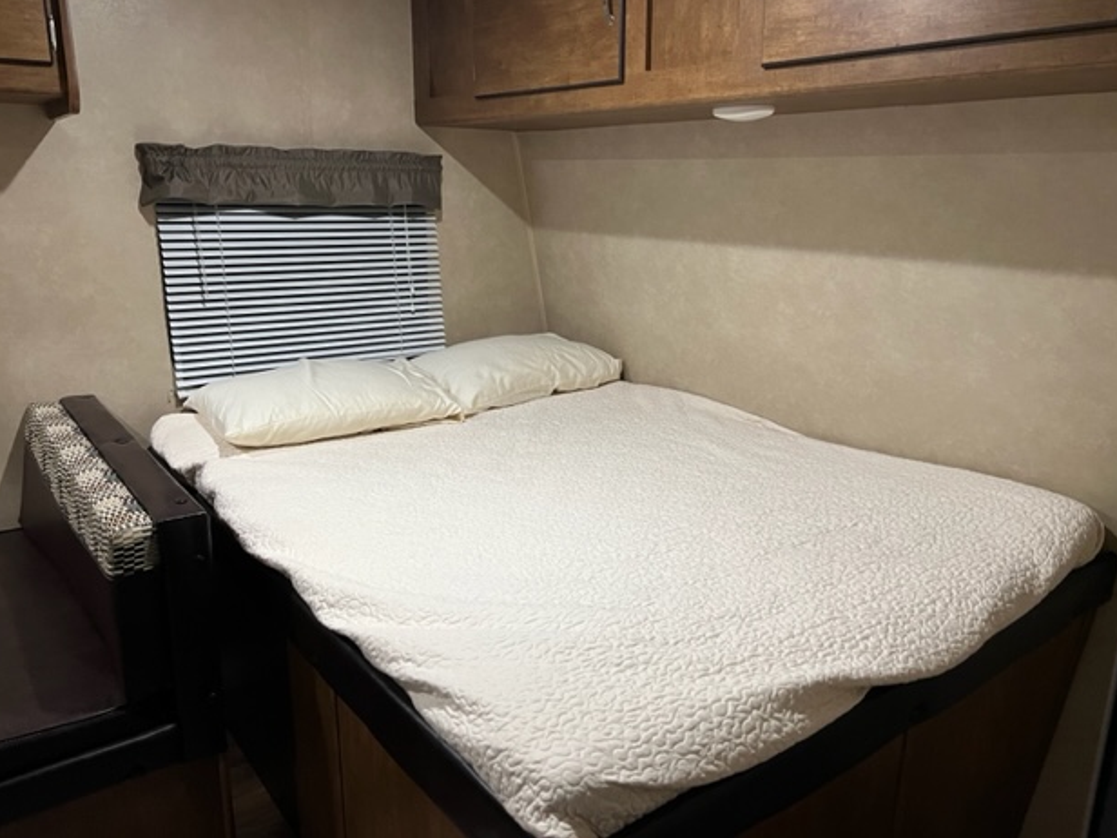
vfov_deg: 51.3
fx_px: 871
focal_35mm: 27
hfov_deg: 65.3
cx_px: 560
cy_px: 404
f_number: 1.5
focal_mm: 5.7
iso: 400
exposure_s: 1/60
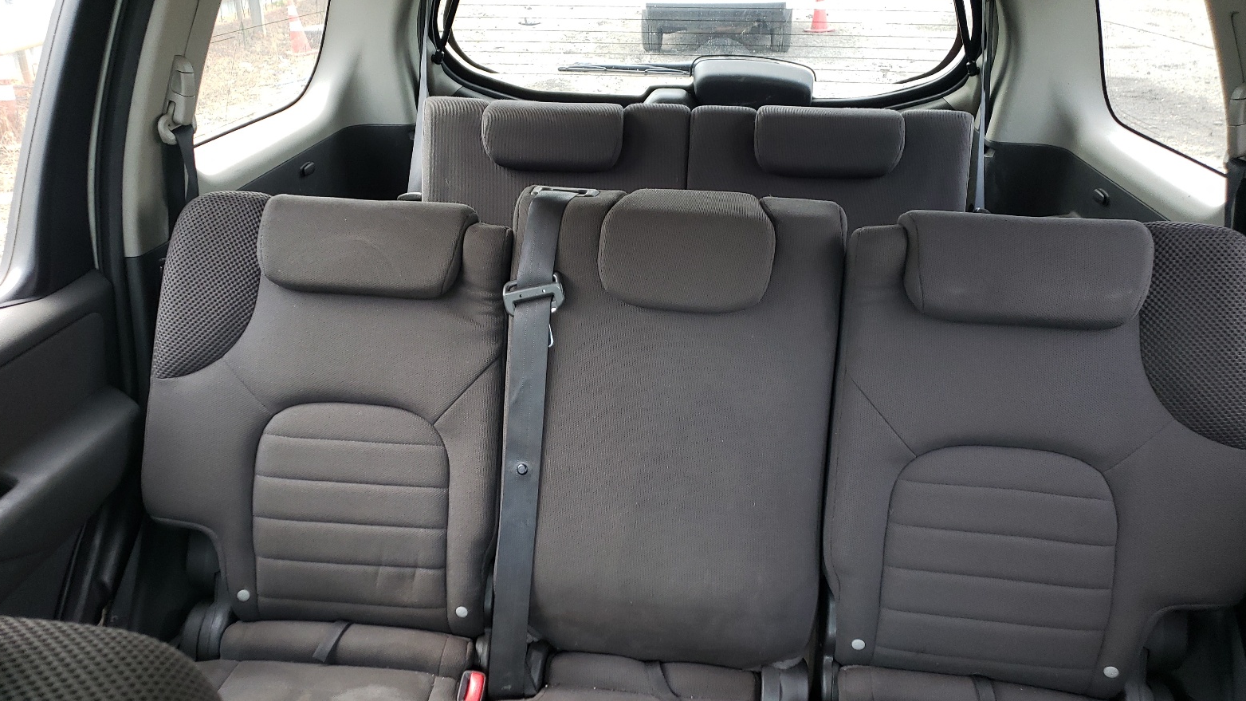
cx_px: 613
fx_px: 958
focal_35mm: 29
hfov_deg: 66.1
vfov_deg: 40.2
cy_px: 364
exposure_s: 1/60.2
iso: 92
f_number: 1.5
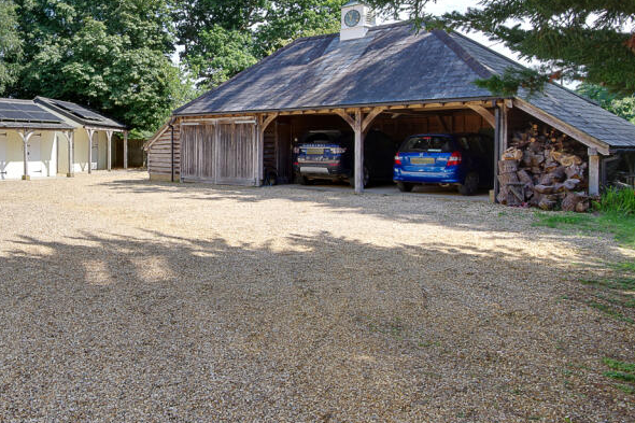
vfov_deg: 39.6
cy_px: 148
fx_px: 582
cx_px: 100
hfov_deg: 52.4
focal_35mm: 33
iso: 100
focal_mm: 13
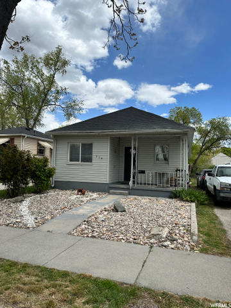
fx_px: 214
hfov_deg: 56.8
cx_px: 116
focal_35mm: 24
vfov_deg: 71.6
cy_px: 154
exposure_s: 1/6211
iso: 80
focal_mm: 6.86
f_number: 1.78
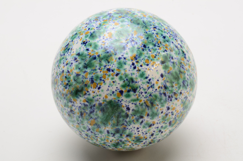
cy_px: 80
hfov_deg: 24.7
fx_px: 556
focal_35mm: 82
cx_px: 122
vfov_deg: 16.5
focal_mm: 55
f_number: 22
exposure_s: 1/160
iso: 100
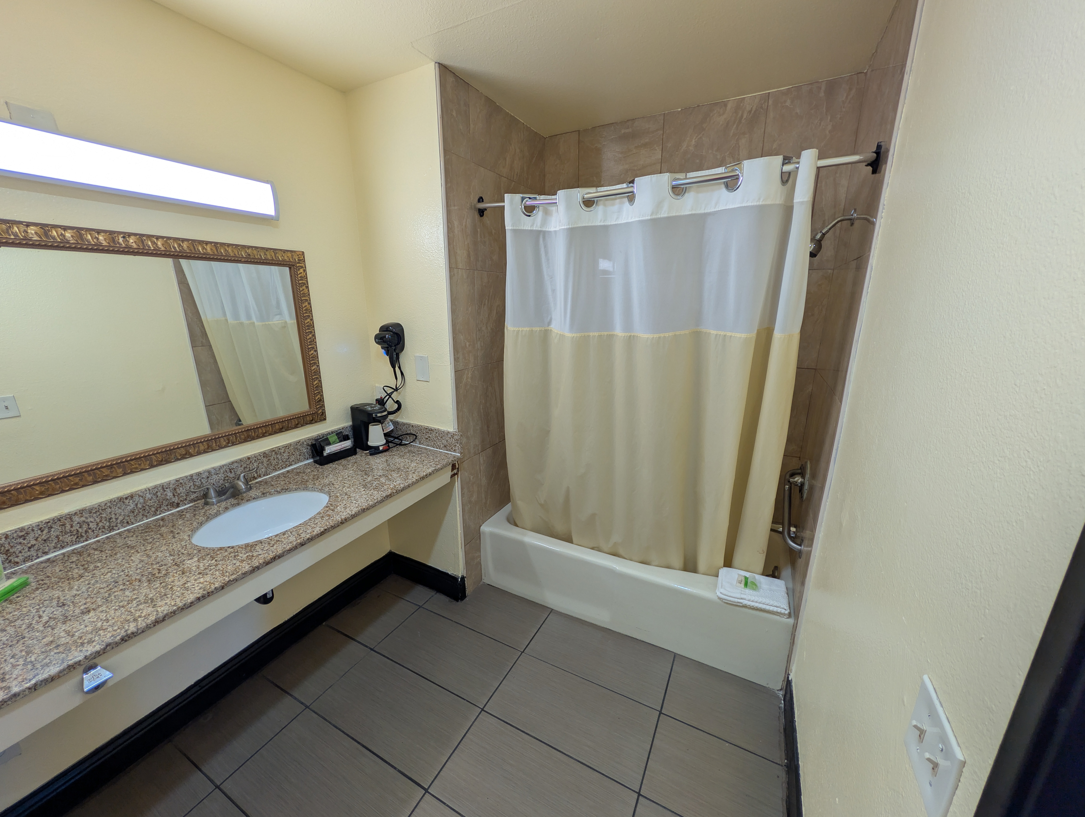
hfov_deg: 110.5
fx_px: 377
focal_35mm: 12
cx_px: 542
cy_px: 408
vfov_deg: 94.6
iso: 40
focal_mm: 2.02
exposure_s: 1/146
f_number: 1.7
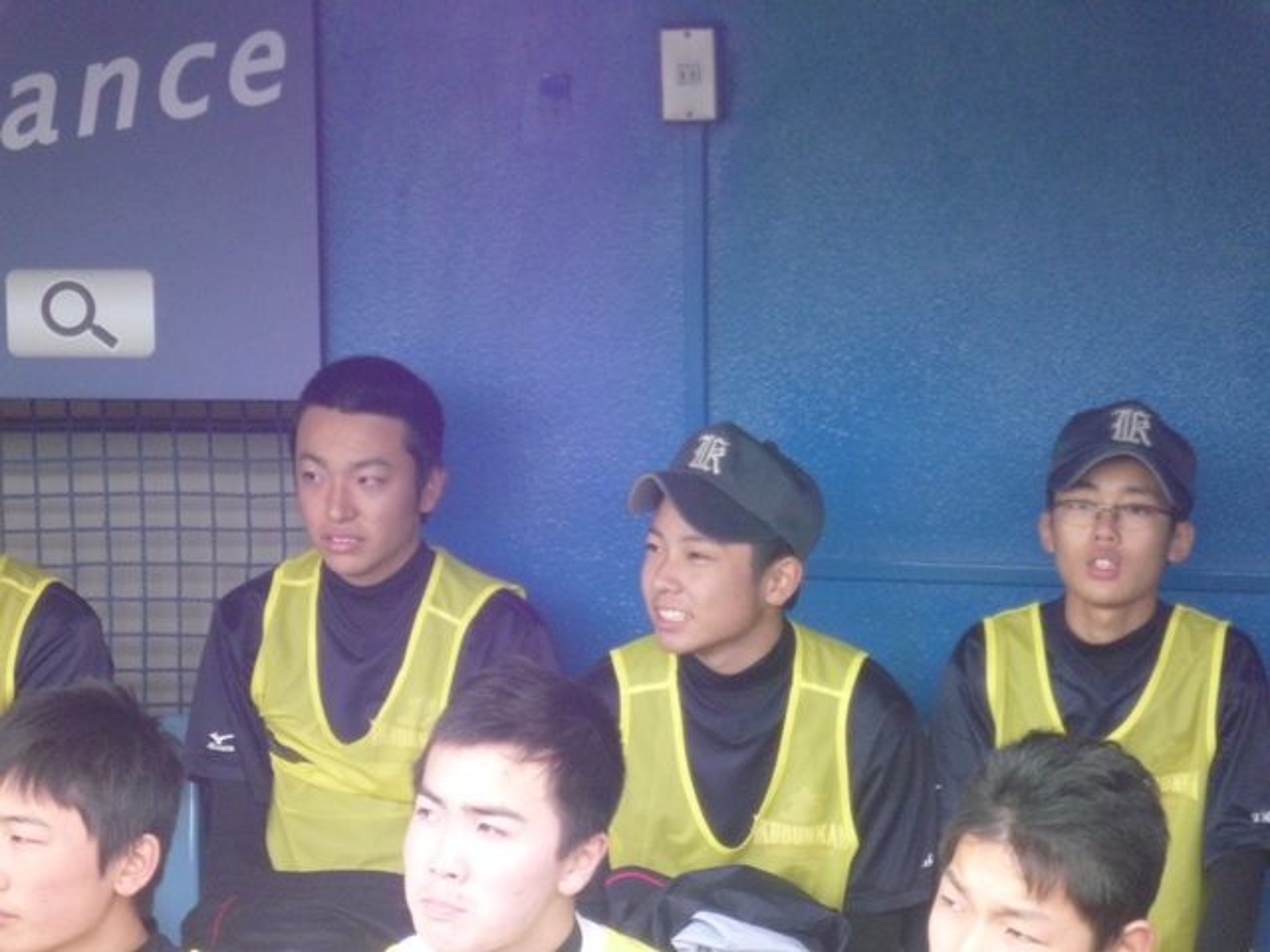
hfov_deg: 15.8
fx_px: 4586
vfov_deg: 11.9
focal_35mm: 125
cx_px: 635
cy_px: 476
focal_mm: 22
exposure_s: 1/60
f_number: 5.9
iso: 400
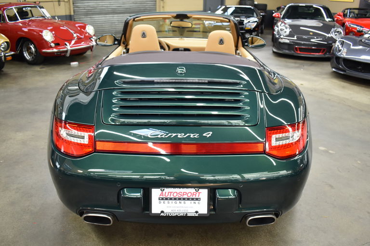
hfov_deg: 59.5
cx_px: 185
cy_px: 123
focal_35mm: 32
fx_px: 324
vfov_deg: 41.7
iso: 640
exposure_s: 1/30
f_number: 3.8
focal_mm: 21
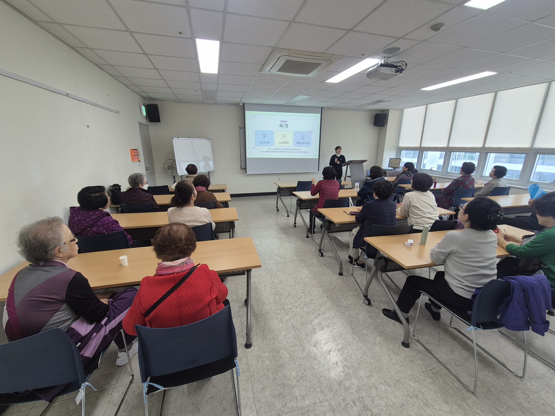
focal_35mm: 13
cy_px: 208
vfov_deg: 89.9
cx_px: 278
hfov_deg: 106.2
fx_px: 208
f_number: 2.2
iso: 50
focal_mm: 2.2
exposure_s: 1/60
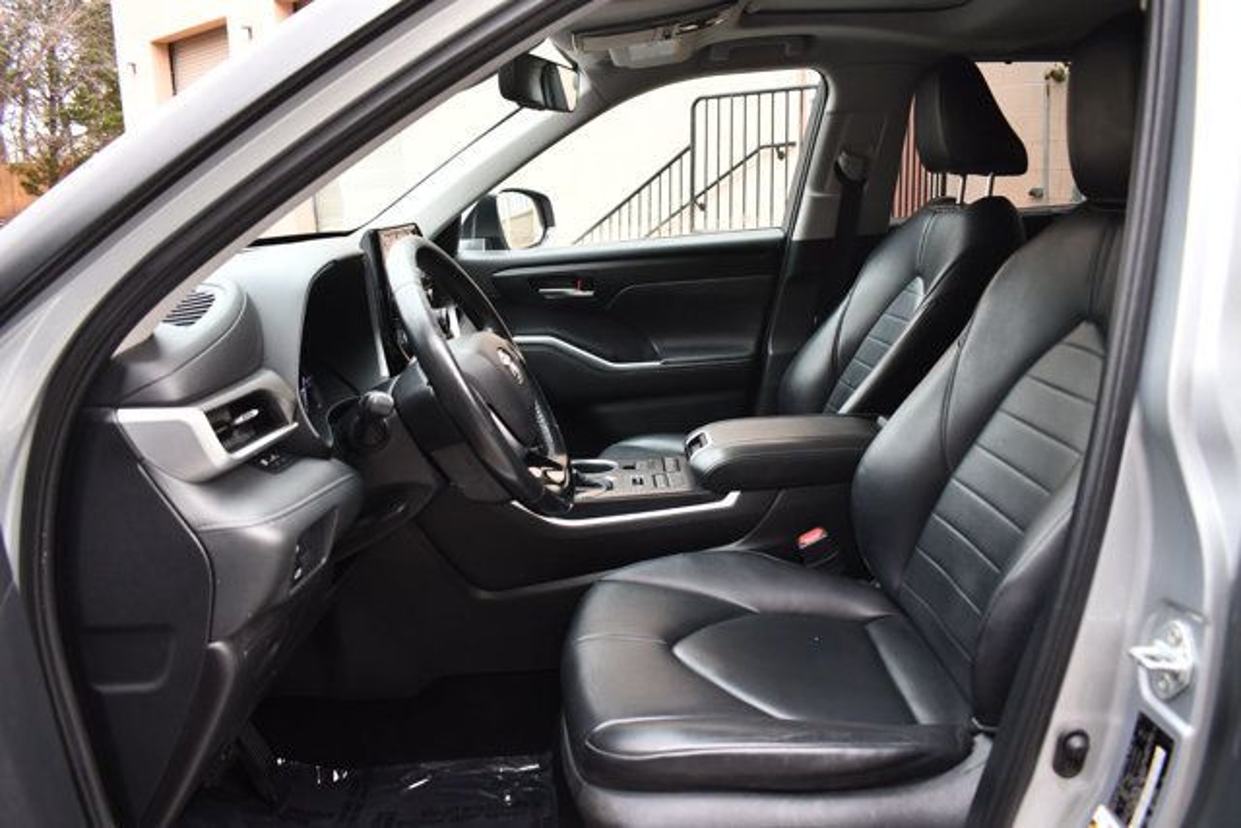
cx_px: 620
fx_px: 931
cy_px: 414
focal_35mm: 27
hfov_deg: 67.4
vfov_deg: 48.0
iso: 800
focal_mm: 18
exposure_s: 1/200
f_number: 3.5
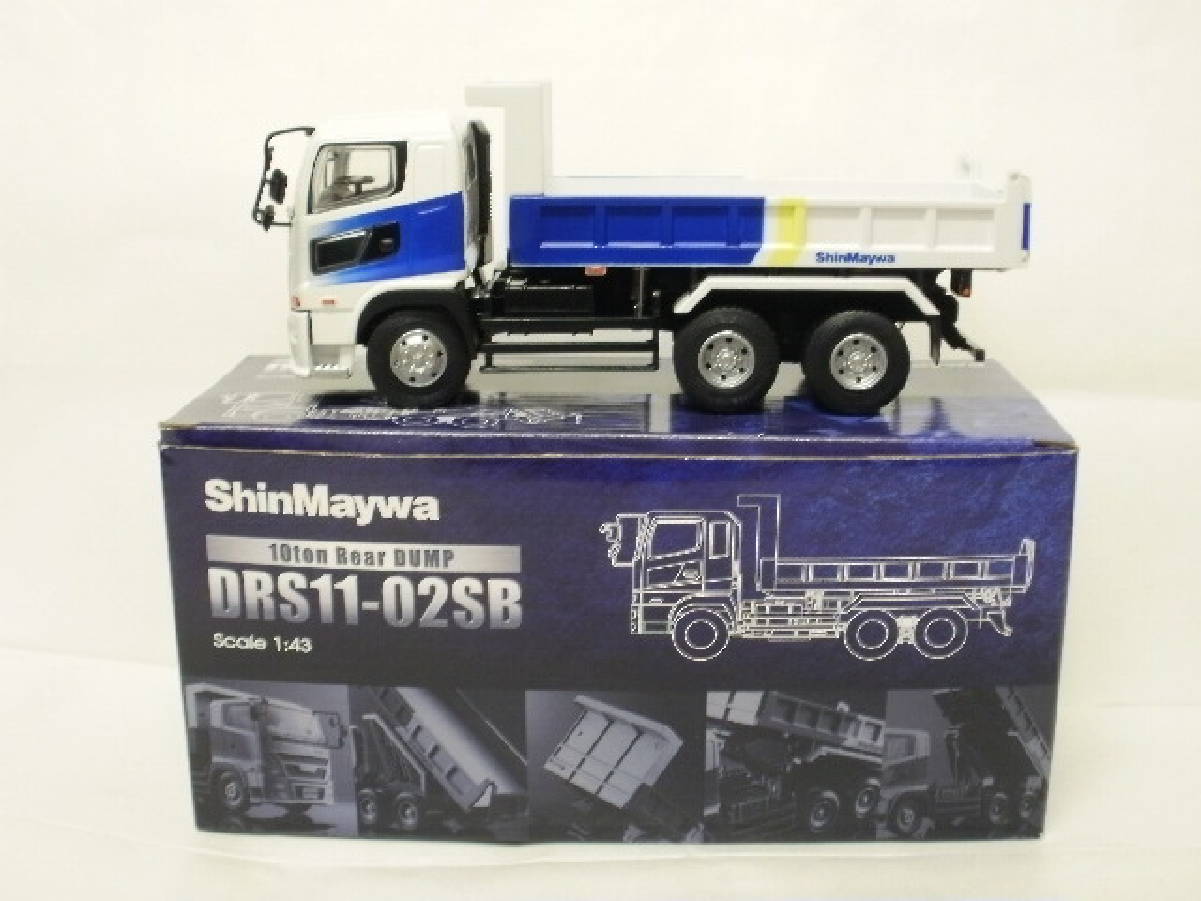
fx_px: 1527
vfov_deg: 32.9
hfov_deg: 42.9
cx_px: 600
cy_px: 450
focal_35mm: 44
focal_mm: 7.7
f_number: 4
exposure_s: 1/5
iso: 125
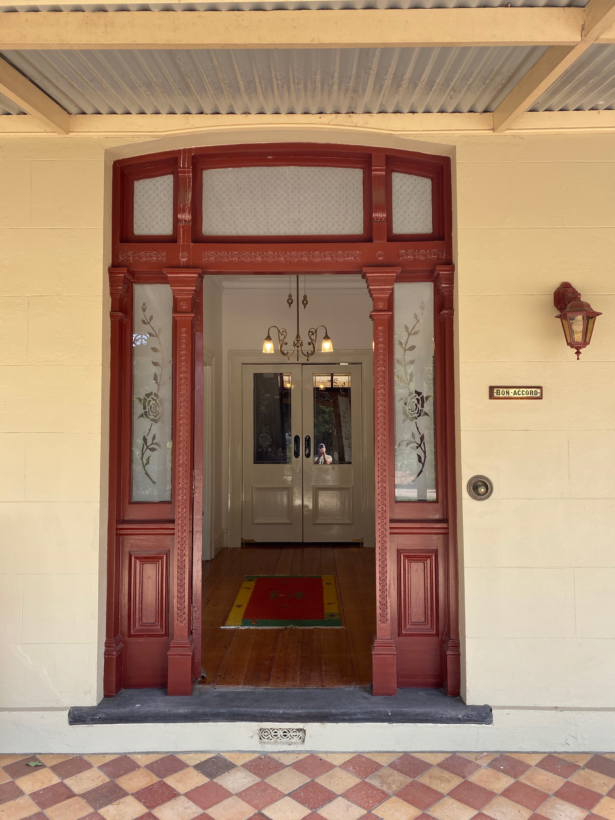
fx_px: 616
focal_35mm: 26
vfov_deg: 67.3
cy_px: 410
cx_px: 308
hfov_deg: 53.1
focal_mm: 4.25
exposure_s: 1/125
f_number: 1.8
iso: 32
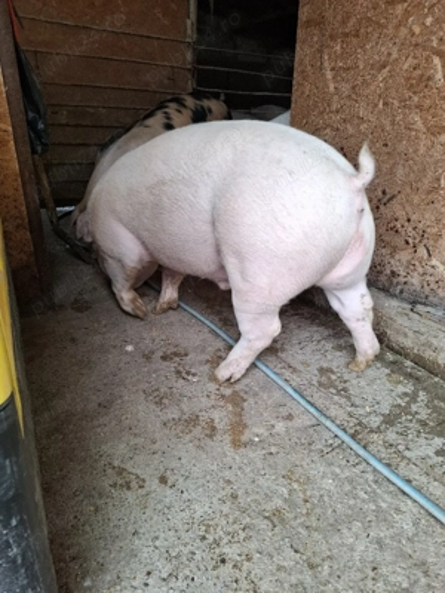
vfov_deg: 73.9
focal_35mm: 23
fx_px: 394
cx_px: 222
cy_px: 296
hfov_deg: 58.9
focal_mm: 5.54
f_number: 1.8
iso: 64
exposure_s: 1/100
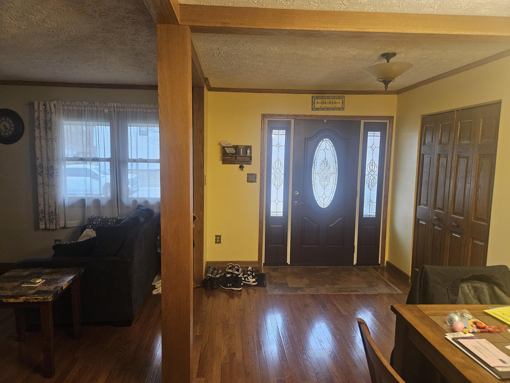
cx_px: 255
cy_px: 192
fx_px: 339
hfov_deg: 73.9
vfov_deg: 58.9
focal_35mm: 23
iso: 640
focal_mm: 5.4
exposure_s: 1/60
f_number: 1.8
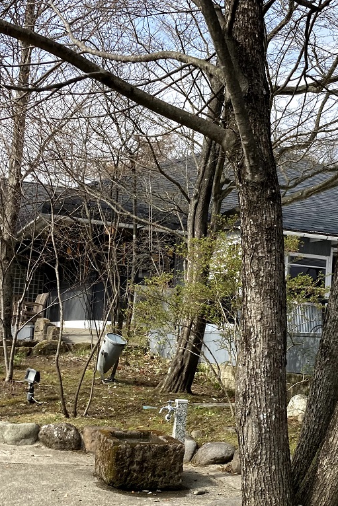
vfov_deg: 35.0
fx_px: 802
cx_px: 255
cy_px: 284
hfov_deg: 23.5
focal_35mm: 57
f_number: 1.8
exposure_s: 1/906
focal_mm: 3.99
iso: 20
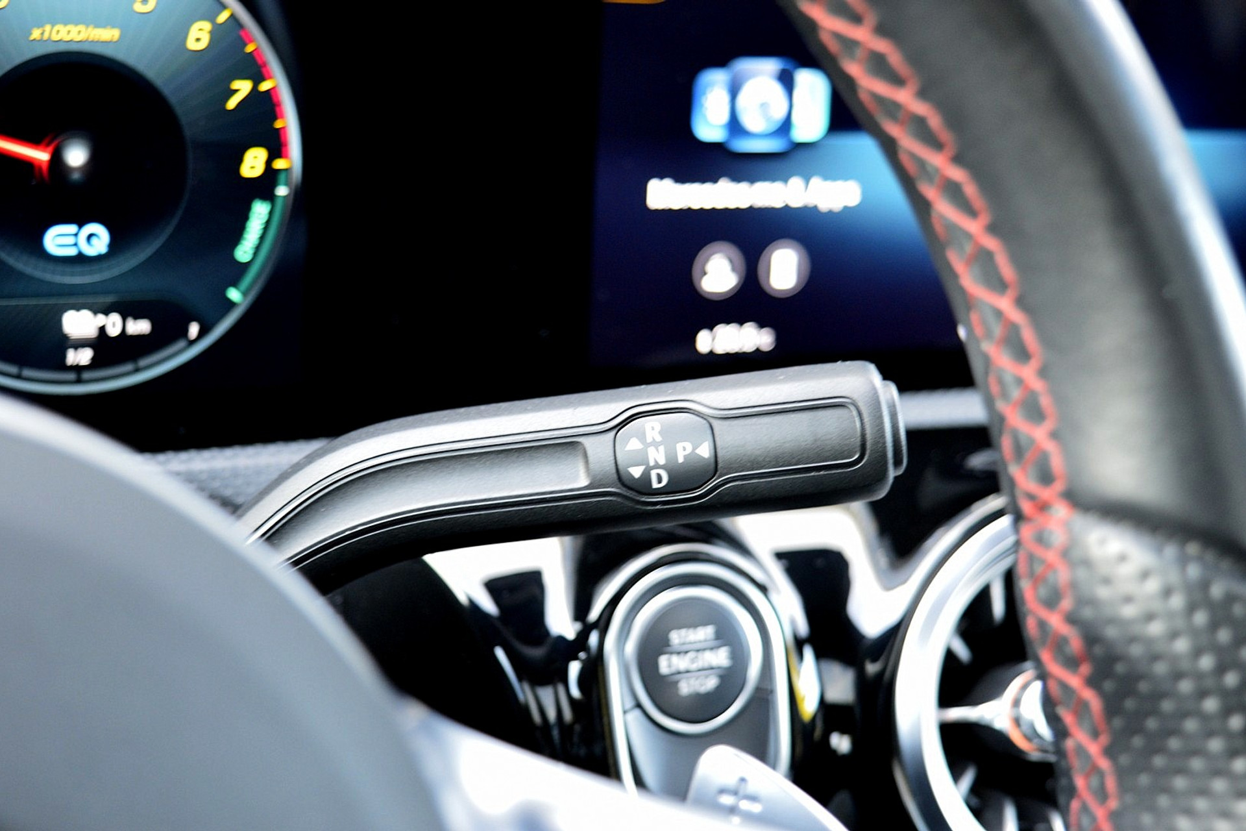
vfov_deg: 22.6
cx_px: 623
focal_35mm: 60
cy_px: 416
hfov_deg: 33.4
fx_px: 2077
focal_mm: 40
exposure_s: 1/15
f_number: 4.8
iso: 800
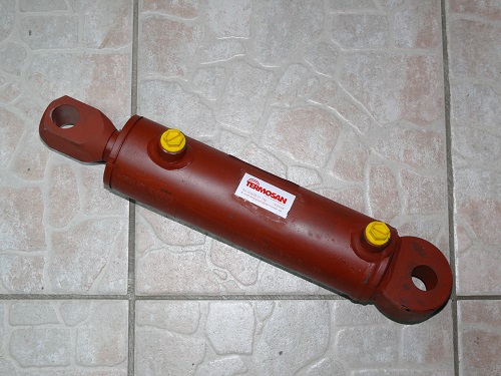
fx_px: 738
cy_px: 188
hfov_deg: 37.5
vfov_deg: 28.6
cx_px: 250
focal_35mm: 51
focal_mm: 10.8
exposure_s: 1/30
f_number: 3.2
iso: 100
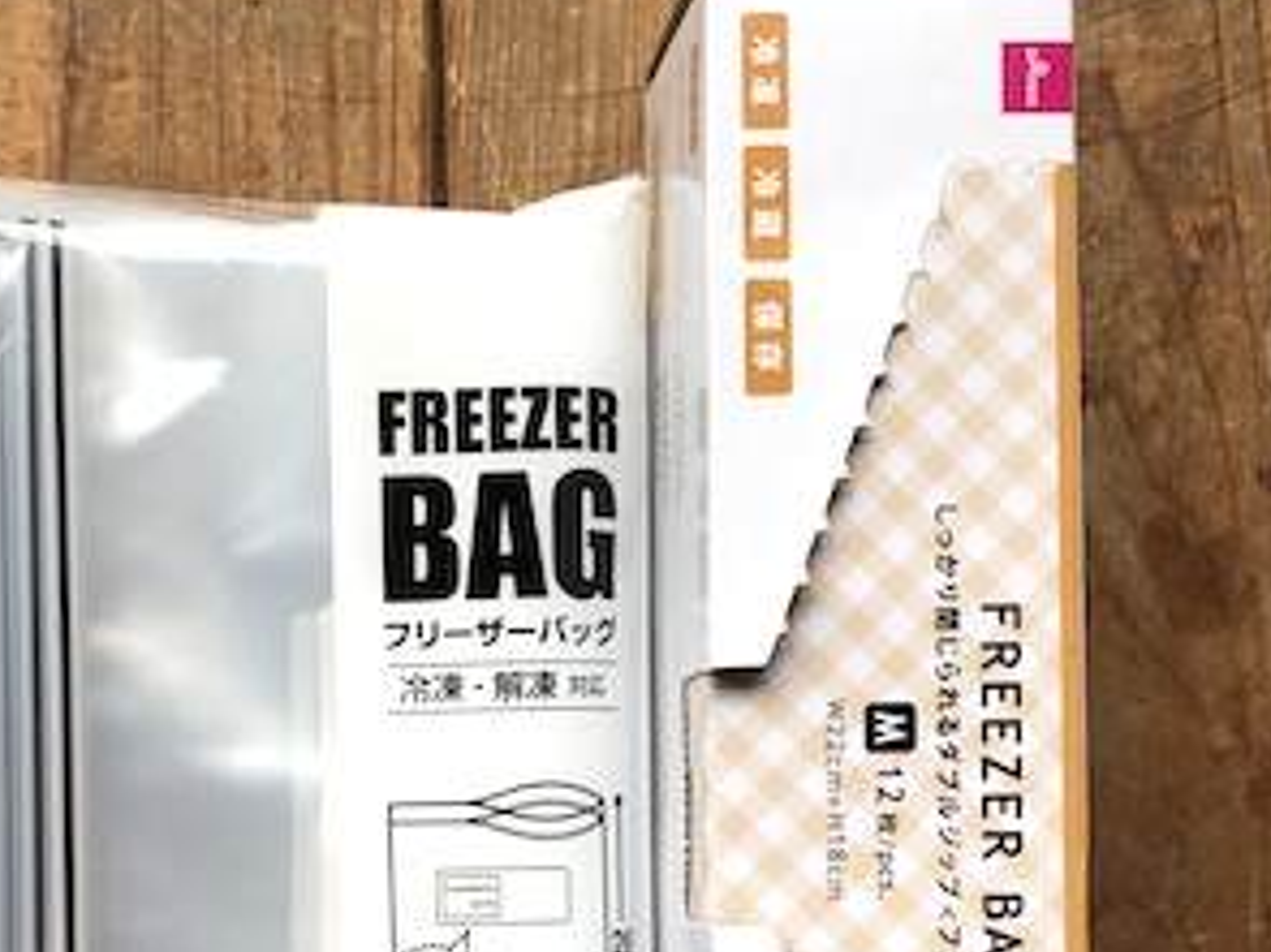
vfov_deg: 24.9
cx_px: 259
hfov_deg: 32.9
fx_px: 2092
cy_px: 840
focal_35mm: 57
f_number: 1.8
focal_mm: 3.99
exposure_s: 1/120
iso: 25
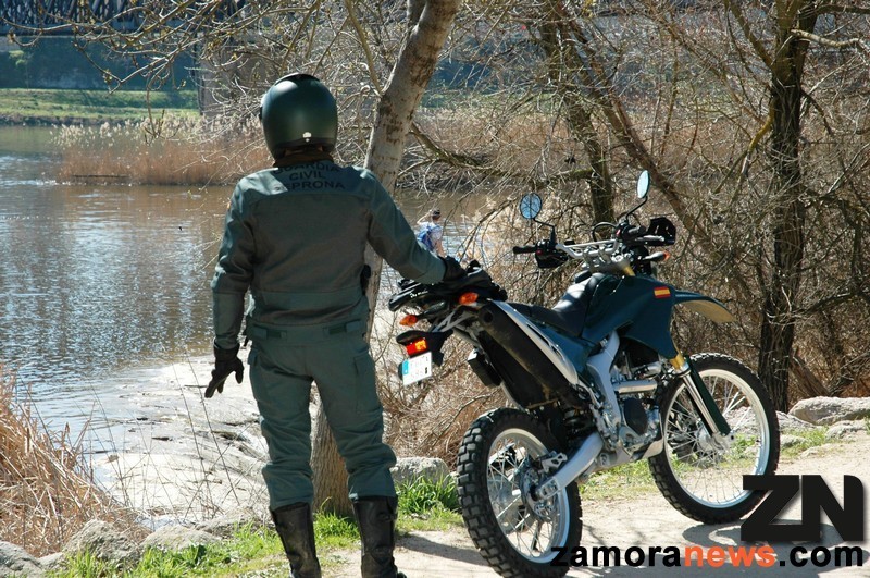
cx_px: 435
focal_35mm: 93
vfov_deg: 14.7
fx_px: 2244
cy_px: 289
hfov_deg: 21.9
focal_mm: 62
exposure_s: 1/500
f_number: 6.3
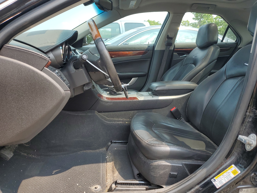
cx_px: 128
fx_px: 193
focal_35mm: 26
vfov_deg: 53.1
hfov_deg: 67.3
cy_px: 96
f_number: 1.5
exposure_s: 1/625
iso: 50
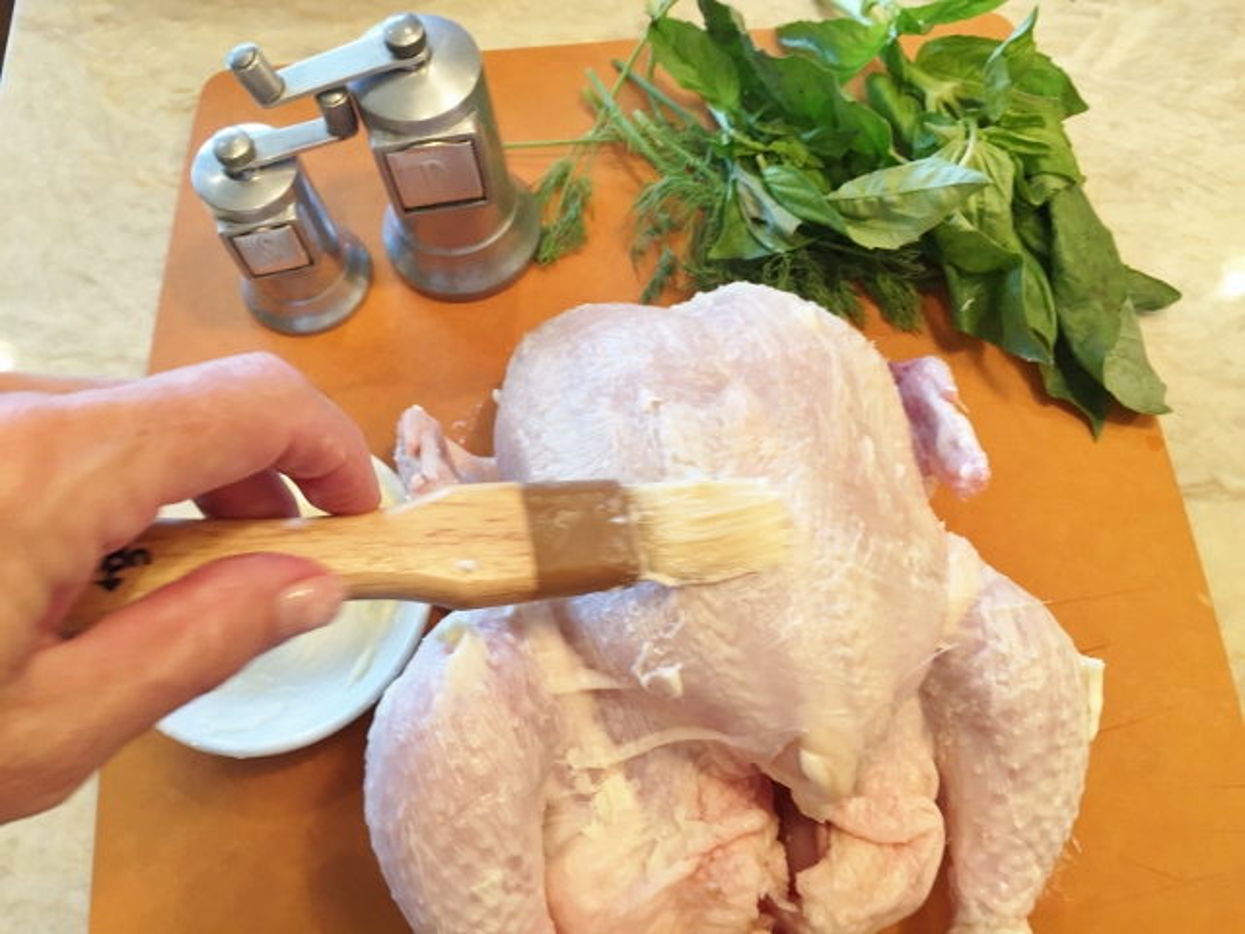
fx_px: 1043
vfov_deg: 48.2
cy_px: 467
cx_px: 622
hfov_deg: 61.7
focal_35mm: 29
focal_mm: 4.15
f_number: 2.2
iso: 100
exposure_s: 1/30
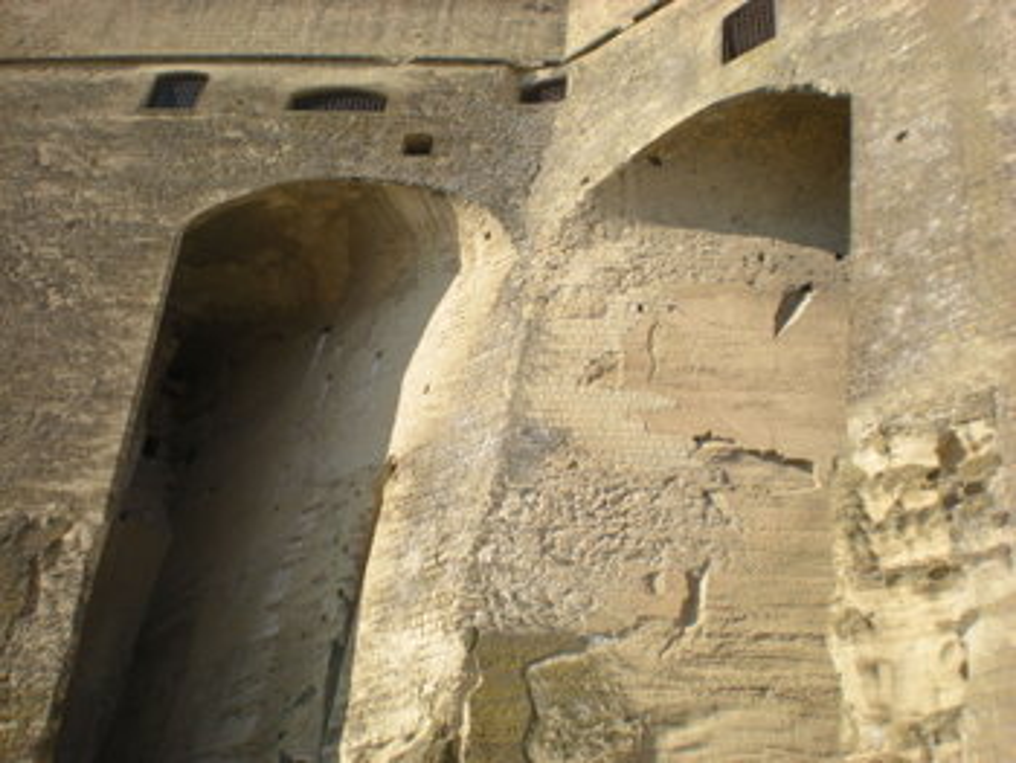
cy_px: 382
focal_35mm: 38
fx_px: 1116
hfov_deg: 48.9
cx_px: 508
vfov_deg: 37.8
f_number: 4.6
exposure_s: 1/305
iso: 64
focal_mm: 6.3
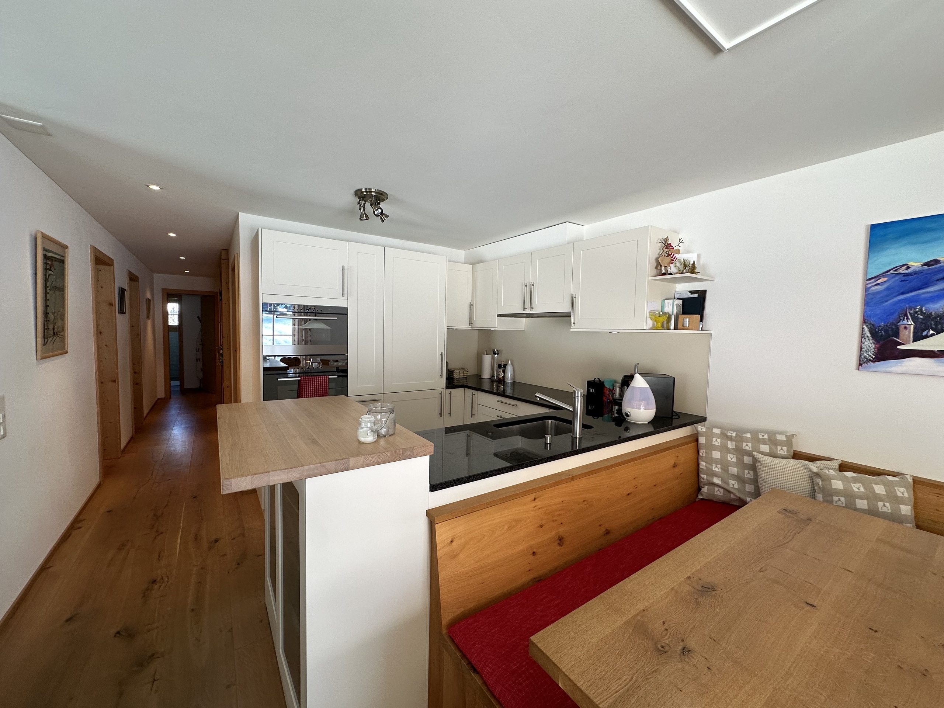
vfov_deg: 85.7
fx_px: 382
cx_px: 472
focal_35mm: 14
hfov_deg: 102.1
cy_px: 354
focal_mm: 2.22
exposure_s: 1/100
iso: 100
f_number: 2.2
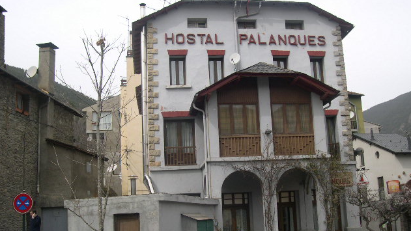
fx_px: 458
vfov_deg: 28.3
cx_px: 205
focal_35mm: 42
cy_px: 139
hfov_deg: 48.4
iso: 100
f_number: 7.6
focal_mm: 8
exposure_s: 1/136
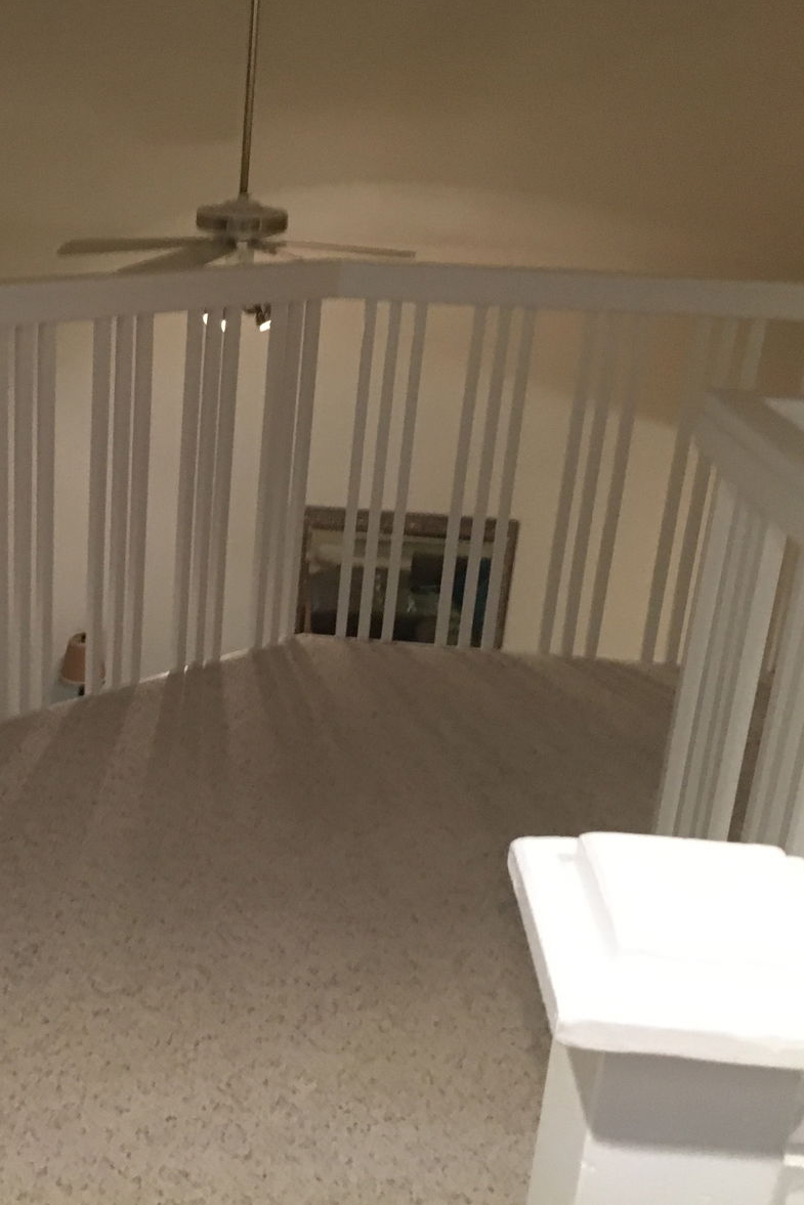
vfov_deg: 47.4
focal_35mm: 41
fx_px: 1373
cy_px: 596
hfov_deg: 31.7
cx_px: 147
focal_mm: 4.15
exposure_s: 1/15
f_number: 2.2
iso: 250
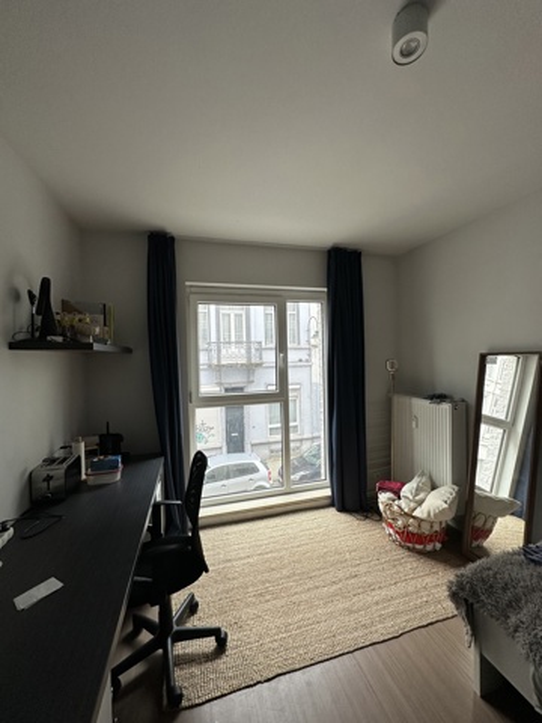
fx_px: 292
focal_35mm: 14
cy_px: 362
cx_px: 271
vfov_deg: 102.1
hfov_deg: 85.7
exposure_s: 1/99
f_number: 2.2
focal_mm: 2.22
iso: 80
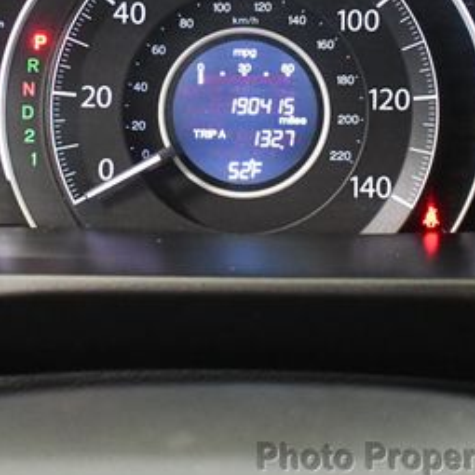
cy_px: 95
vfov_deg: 22.2
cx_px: 235
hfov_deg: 22.5
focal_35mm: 77
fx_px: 1195
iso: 4000
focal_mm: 18
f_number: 3.5
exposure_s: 1/60
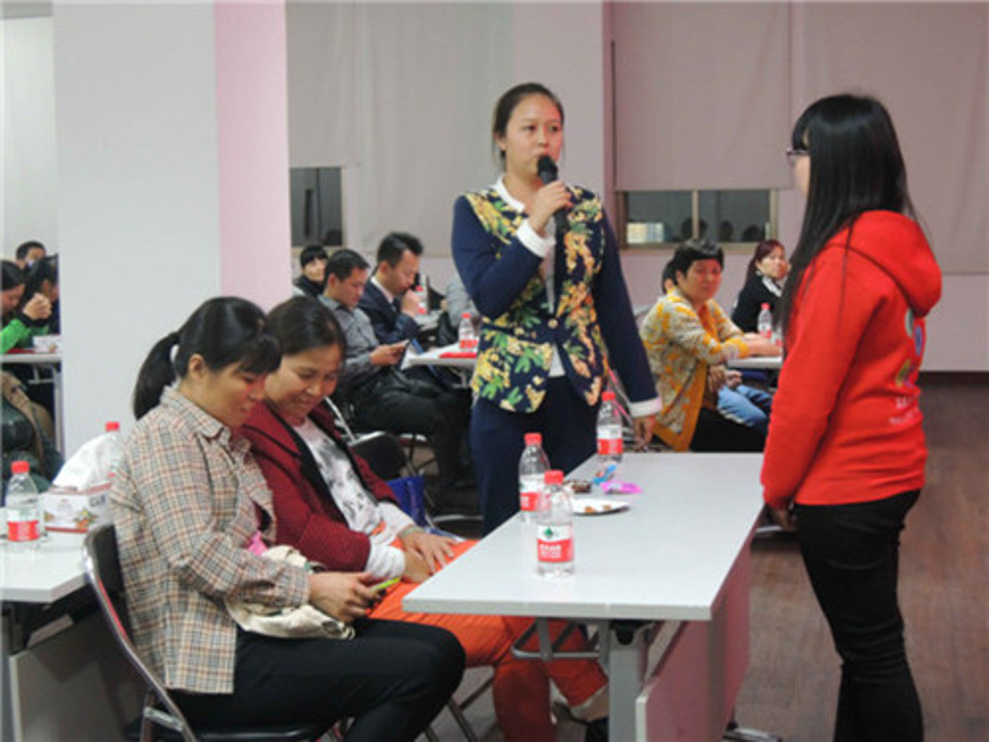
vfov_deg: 26.6
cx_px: 494
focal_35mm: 55
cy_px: 371
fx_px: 1571
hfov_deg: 34.9
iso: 800
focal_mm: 9.9
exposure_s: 1/10
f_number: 4
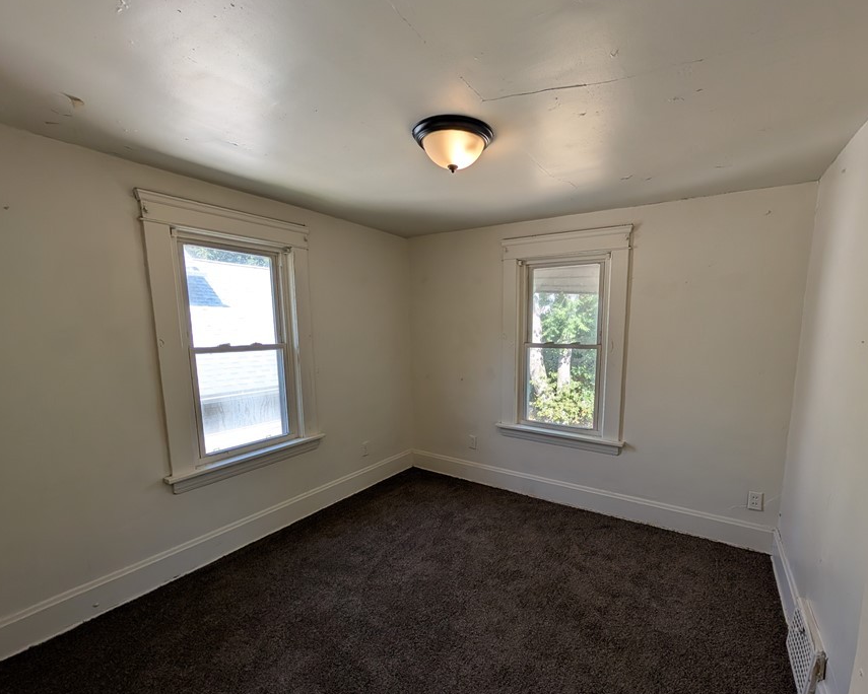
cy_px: 380
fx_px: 360
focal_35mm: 14
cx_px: 463
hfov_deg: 100.5
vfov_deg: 87.7
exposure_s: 1/246
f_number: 1.7
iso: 57
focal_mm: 2.02
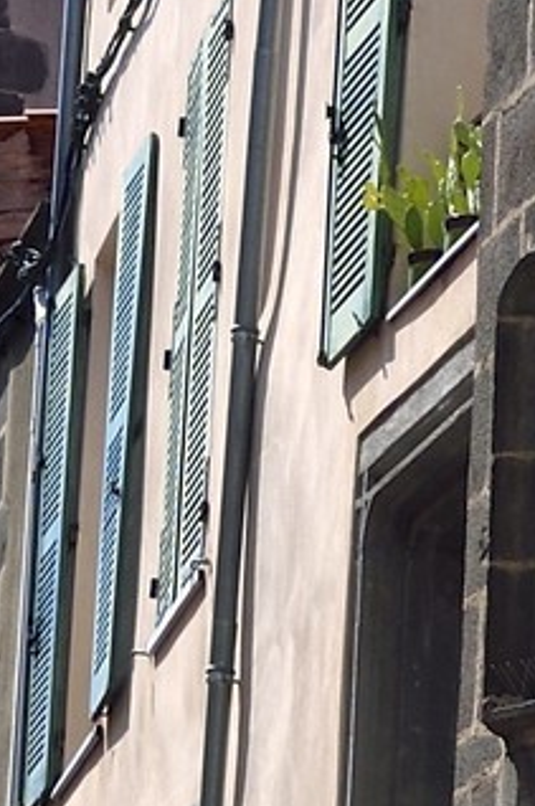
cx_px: 1795
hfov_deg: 3.9
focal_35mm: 333
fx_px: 7447
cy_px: 833
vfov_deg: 6.2
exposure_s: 1/250
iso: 200
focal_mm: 44
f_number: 11
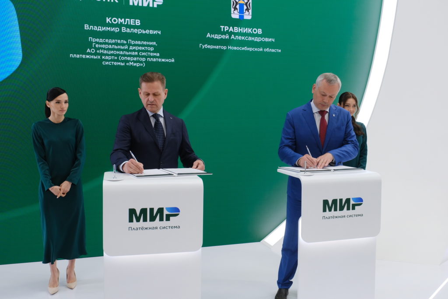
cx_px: 224
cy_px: 150
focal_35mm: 33
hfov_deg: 57.2
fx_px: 411
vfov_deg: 40.0
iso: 1000
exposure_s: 1/110
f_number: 5
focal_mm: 22
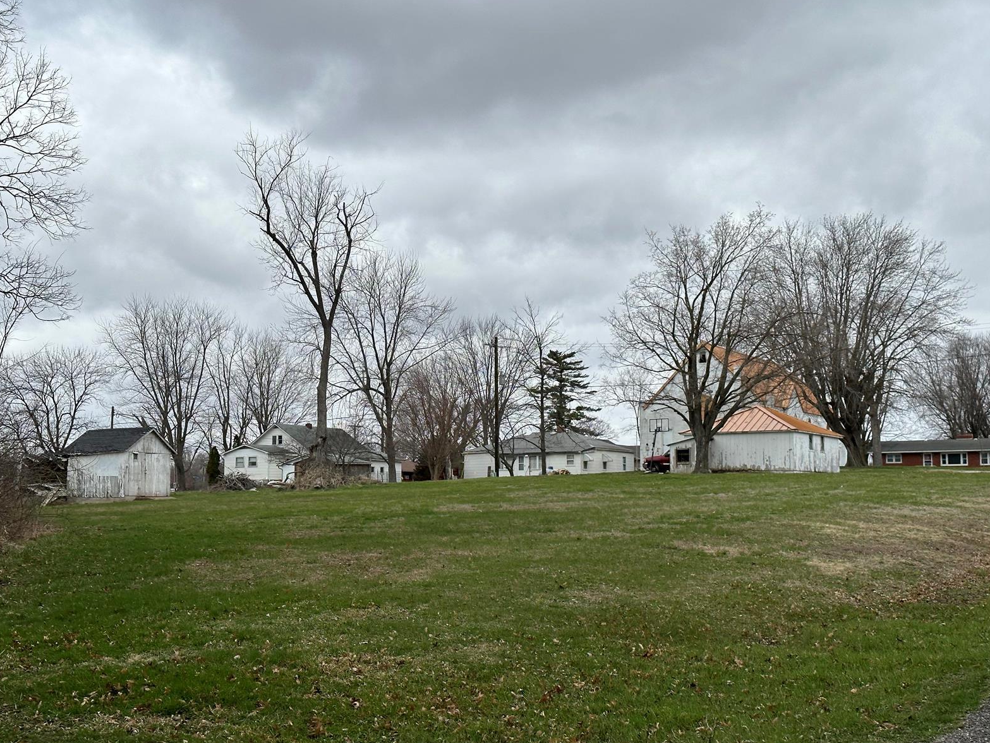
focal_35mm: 49
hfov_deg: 38.9
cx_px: 488
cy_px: 372
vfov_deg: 29.7
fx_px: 1402
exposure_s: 1/3257
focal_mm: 6.86
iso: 64
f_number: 1.78
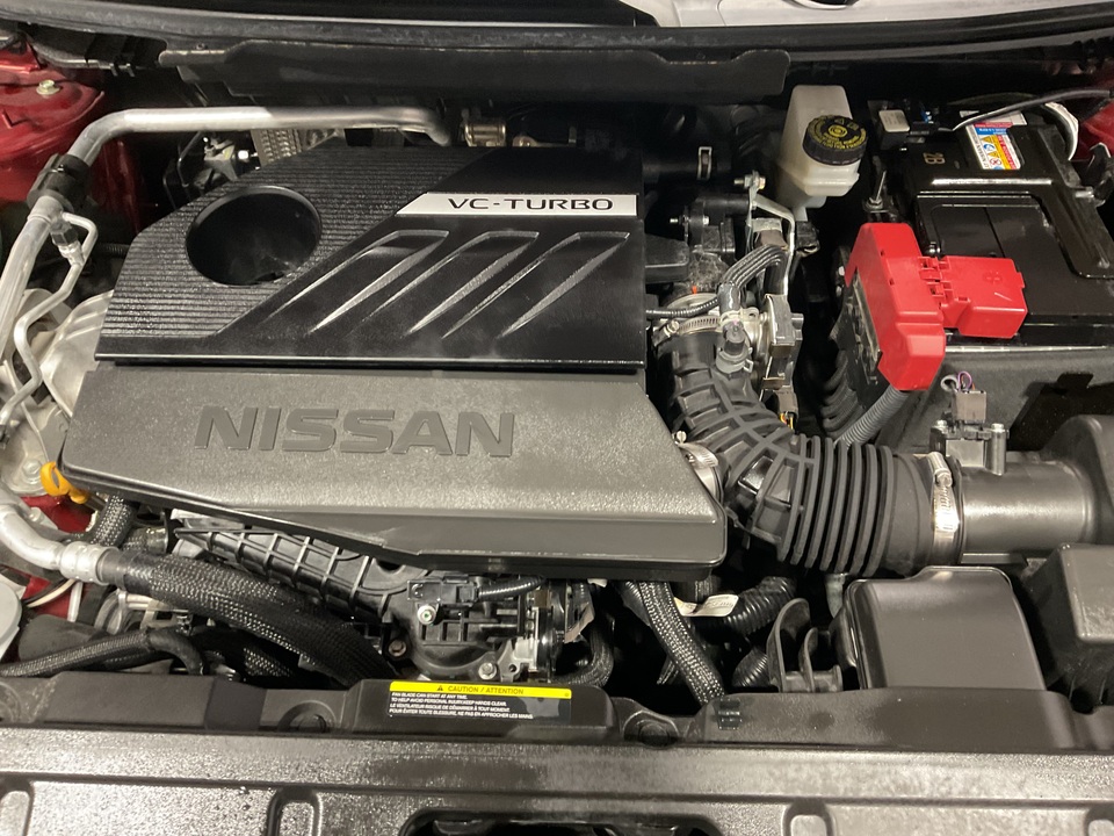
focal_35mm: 29
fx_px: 933
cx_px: 557
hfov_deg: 61.7
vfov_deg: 48.2
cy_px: 418
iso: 320
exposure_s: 1/30
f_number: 1.8
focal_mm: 3
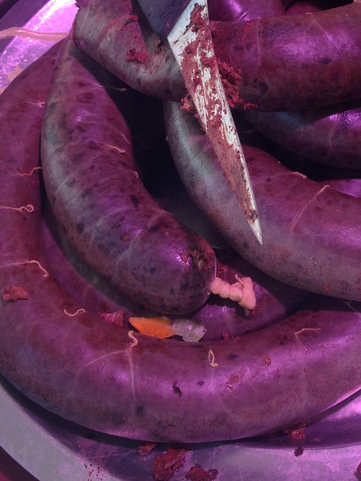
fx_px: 918
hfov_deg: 21.9
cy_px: 150
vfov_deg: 29.1
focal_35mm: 66
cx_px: 301
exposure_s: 1/60
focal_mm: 4.12
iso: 64
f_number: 2.4
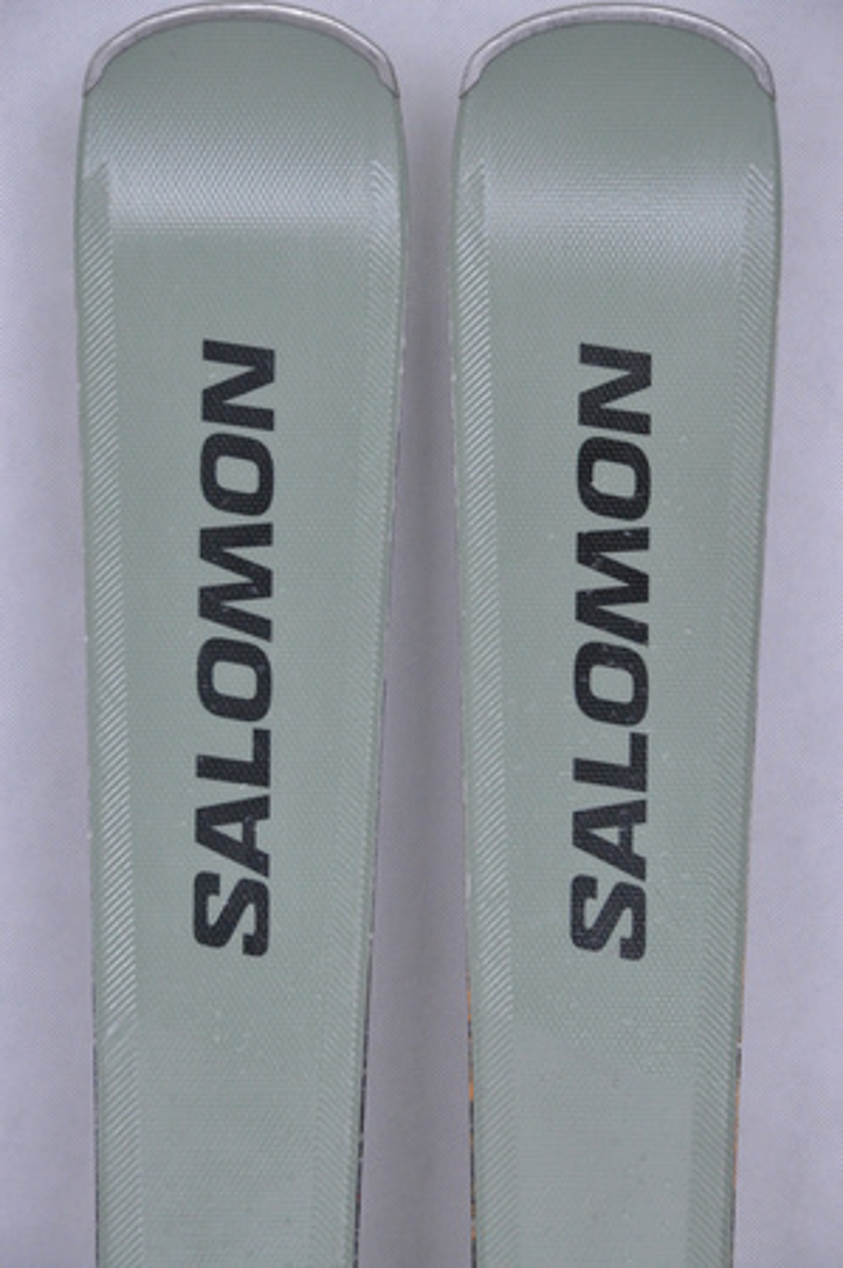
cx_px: 422
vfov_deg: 13.1
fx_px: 5545
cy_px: 634
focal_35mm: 158
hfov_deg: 8.7
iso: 3200
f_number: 8
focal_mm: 105
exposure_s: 1/125
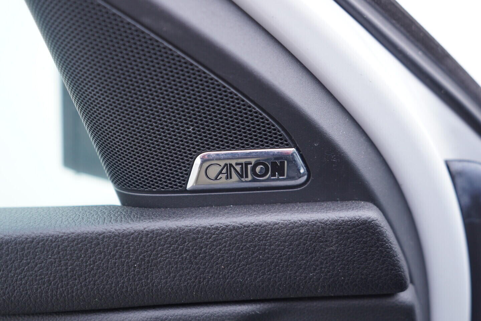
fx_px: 481
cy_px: 160
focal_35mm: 36
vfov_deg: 36.9
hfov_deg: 53.1
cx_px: 240
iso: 160
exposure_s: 1/40
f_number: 2.8
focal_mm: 24
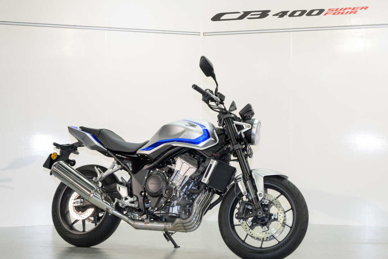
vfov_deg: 26.0
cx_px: 211
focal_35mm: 52
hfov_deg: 38.2
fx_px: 560
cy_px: 129
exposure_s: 1/60
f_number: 8
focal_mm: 47
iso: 800
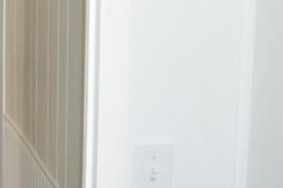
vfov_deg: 14.7
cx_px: -94
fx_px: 715
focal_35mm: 91
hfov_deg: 20.3
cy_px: -4
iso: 800
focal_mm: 18
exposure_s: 1/60
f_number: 4
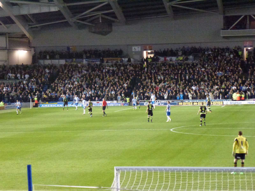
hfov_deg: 15.1
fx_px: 965
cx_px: 128
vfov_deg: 11.3
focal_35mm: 131
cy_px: 96
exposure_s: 1/50
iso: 1600
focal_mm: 23.4
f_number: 5.2
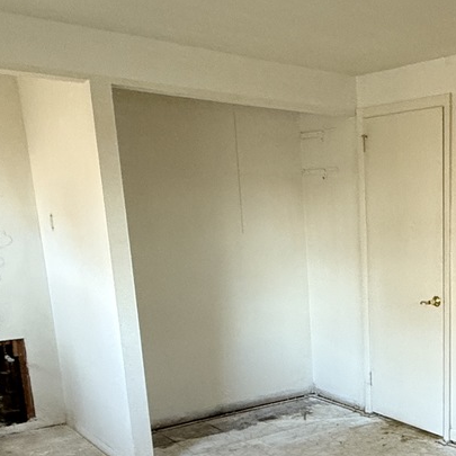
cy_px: 363
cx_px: 481
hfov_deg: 34.1
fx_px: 656
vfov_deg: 37.0
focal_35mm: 44
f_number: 2.2
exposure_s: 1/60
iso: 500
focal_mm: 2.22
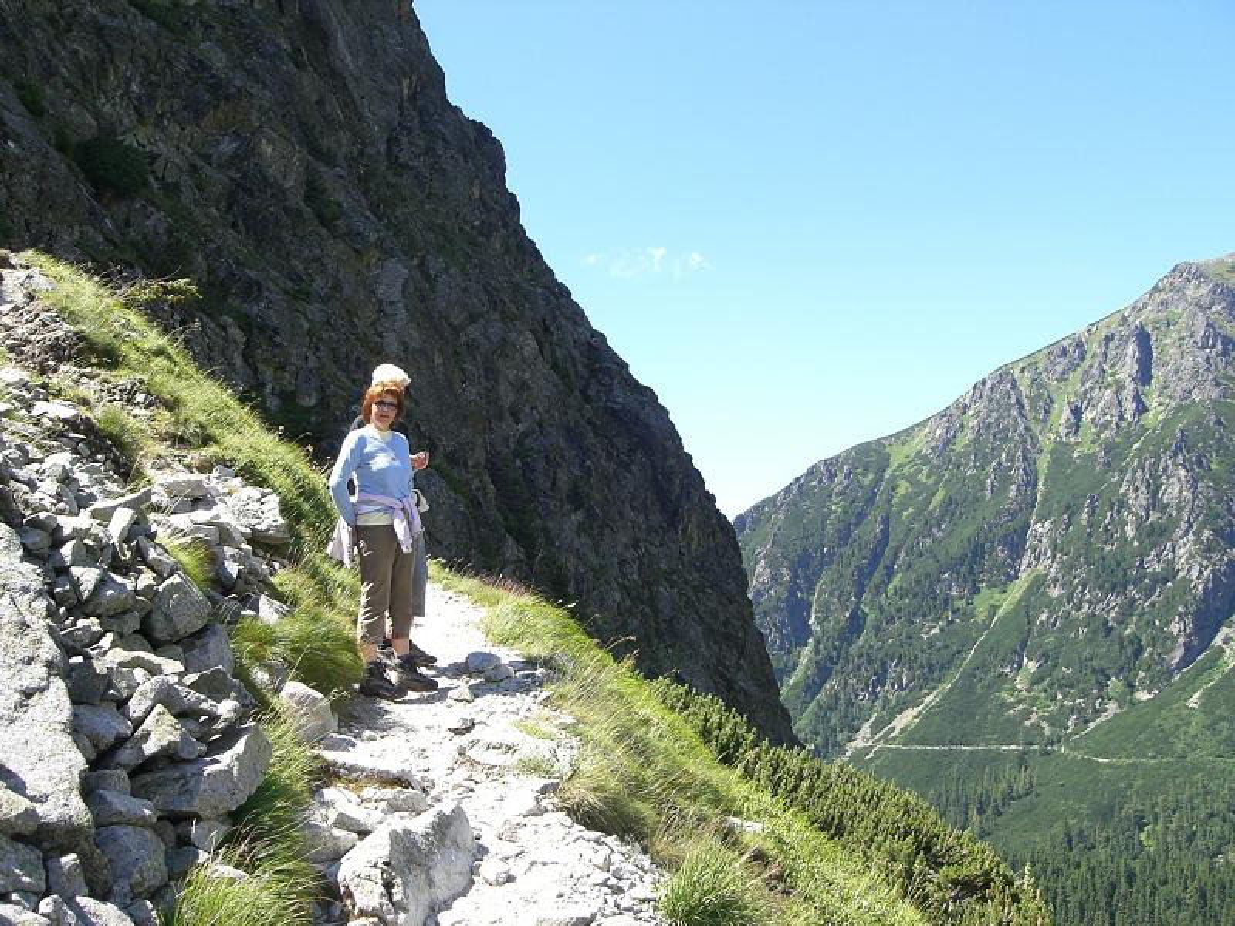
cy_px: 463
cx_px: 618
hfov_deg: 49.0
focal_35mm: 38
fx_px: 1356
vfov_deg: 37.7
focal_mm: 6.3
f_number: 4.4
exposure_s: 1/200
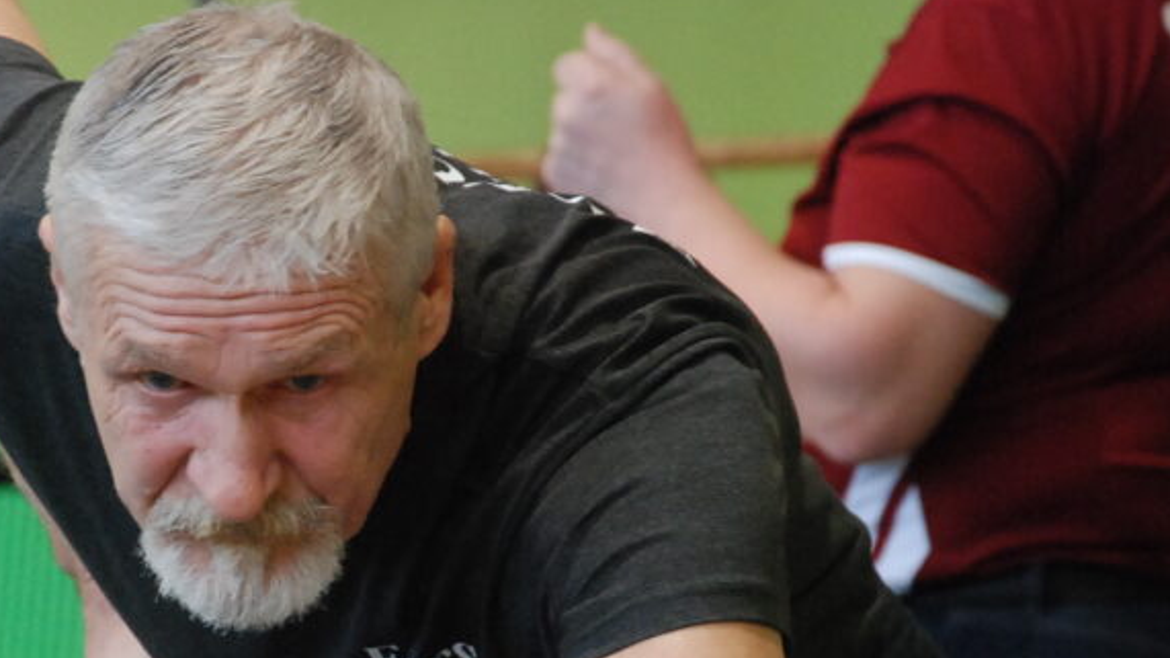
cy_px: 626
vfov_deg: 4.1
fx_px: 9180
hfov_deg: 7.3
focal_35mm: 296
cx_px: 301
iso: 1600
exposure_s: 1/60
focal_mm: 105
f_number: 5.6
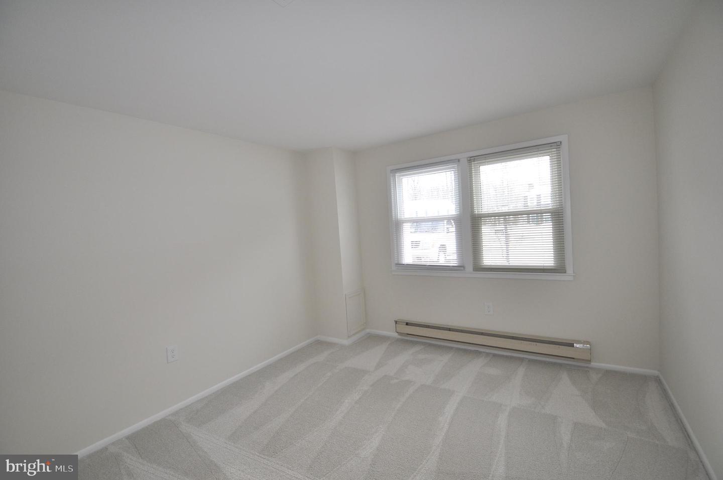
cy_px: 240
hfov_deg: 100.5
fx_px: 301
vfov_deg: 77.2
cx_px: 362
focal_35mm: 15
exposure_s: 1/200
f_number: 3.5
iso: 400
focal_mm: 10
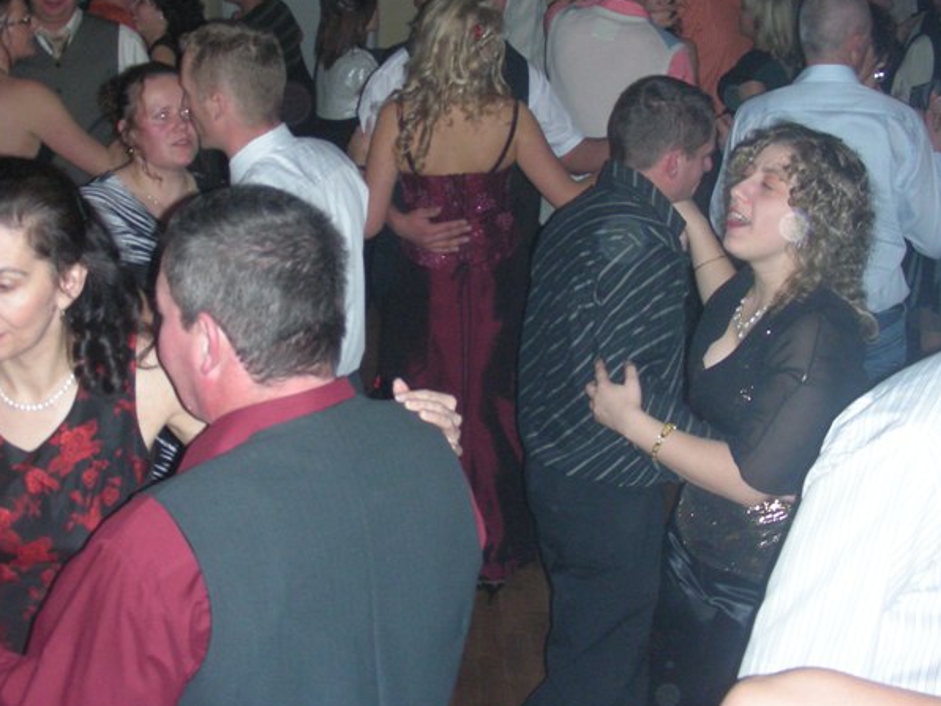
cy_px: 291
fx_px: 1386
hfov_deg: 37.5
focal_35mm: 51
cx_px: 425
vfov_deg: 28.5
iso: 203
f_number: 3.5
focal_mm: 6.3
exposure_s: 1/60
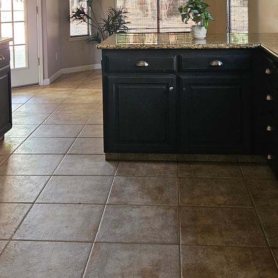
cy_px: 14
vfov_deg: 29.9
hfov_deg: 31.6
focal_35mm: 54
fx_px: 491
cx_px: 125
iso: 640
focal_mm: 5.4
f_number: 1.8
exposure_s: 1/170
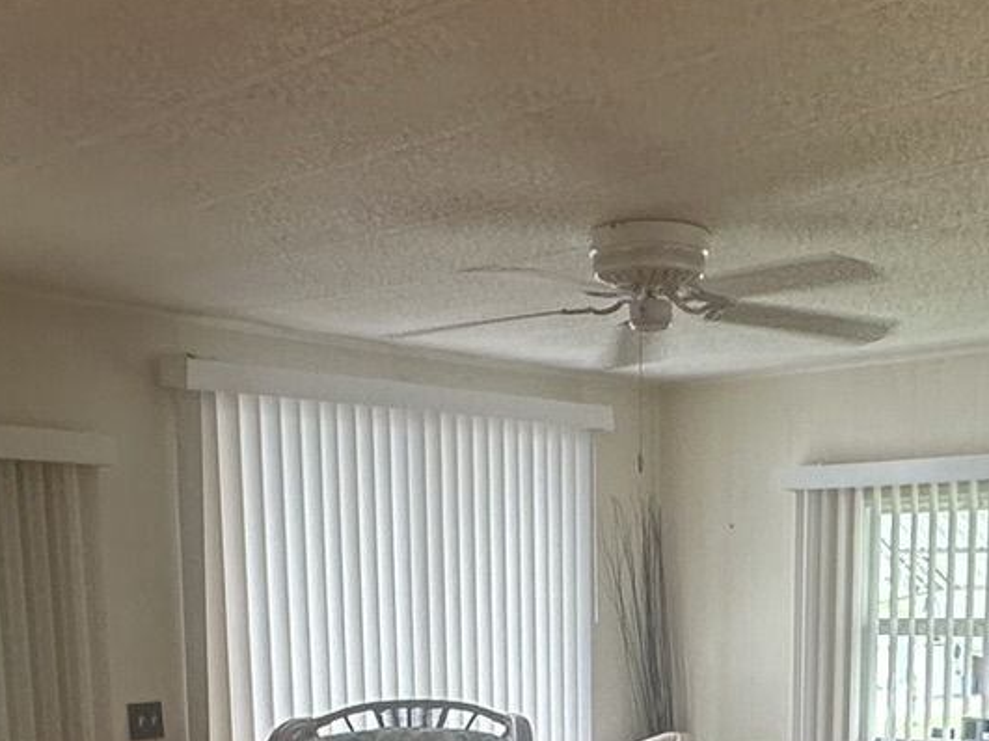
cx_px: 631
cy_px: 881
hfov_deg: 35.3
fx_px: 1542
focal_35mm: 54
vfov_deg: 24.6
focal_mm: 2.22
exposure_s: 1/60
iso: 160
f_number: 2.2
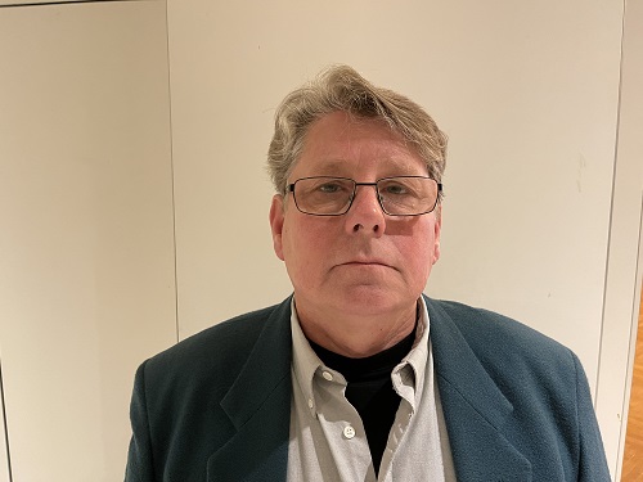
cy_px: 241
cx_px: 322
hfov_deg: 67.3
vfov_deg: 53.1
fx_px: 483
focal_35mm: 26
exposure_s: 1/40
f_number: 1.6
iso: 500
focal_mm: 5.1
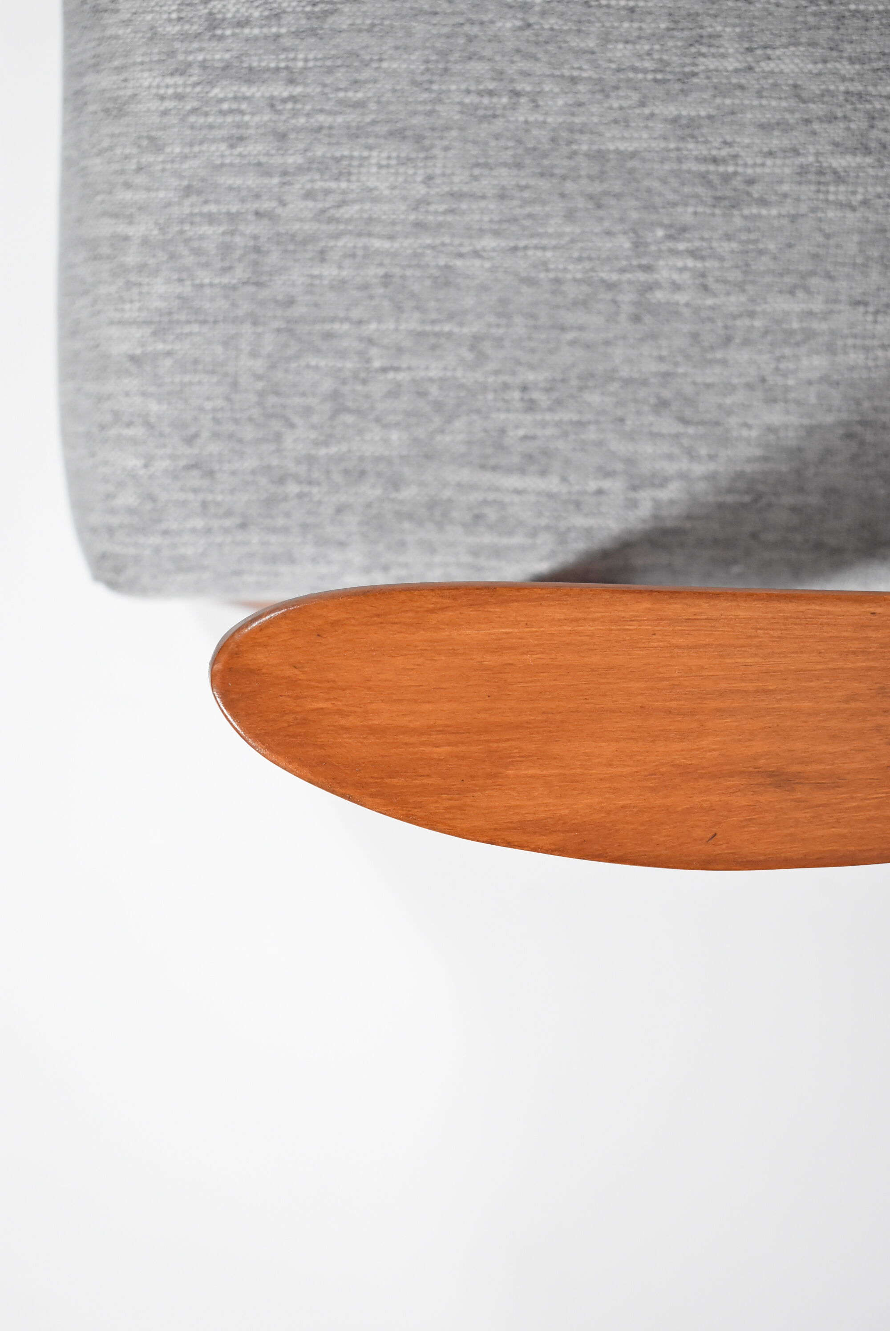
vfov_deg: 35.0
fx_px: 2110
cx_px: 445
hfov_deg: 23.8
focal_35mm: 57
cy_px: 666
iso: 2200
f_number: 4.8
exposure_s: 1/125
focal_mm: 38
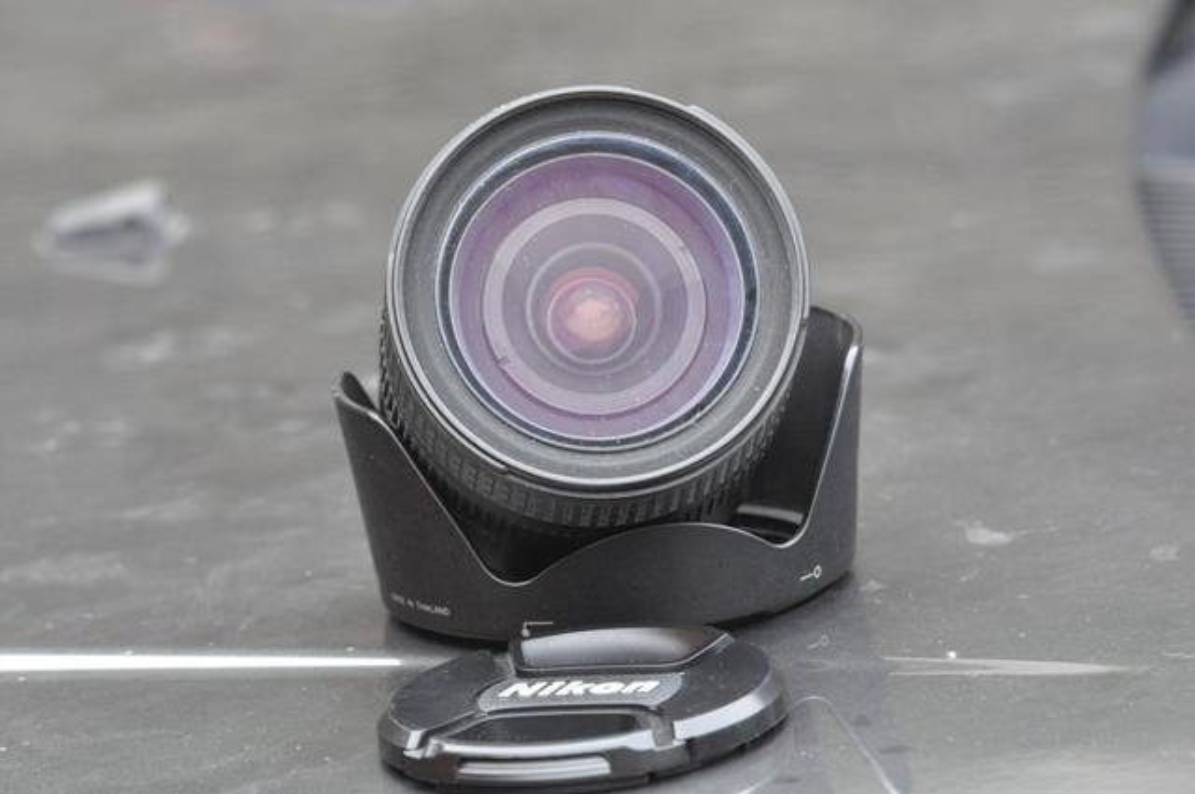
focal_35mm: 300
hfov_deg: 6.9
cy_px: 397
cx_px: 598
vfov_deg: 4.6
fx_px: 9946
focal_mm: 200
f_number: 8
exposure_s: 1/125
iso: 1600
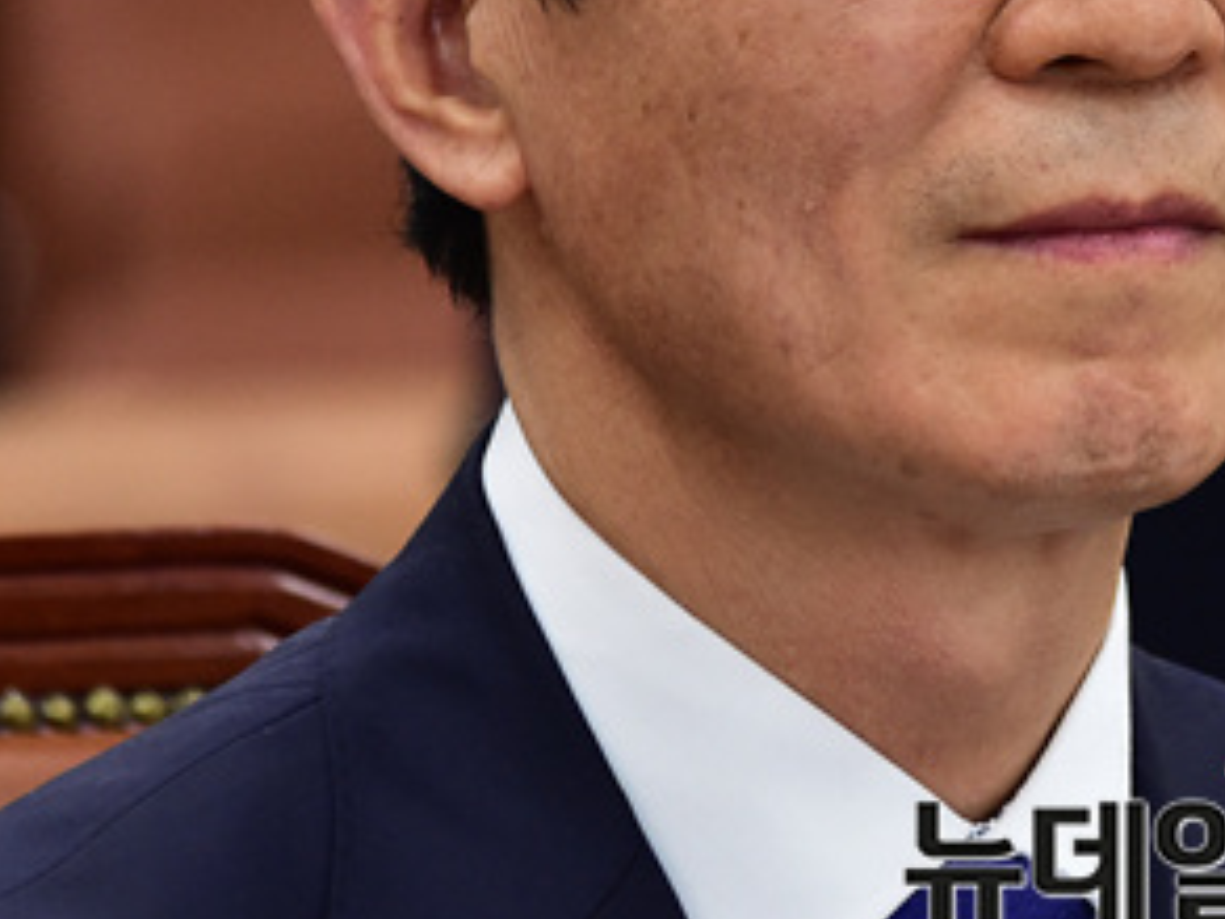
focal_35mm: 589
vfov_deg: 2.5
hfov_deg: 3.4
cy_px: 134
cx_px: 1137
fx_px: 20844
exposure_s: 1/320
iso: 5000
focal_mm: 280
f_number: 6.3
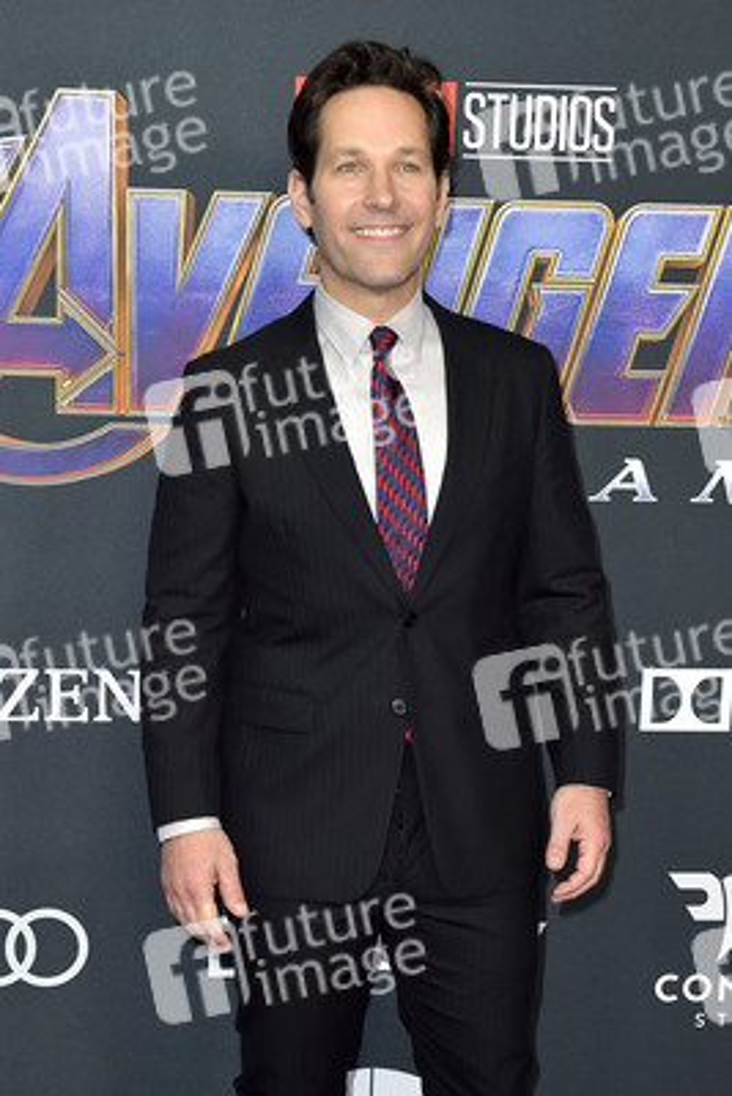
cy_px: 548
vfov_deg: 41.1
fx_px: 1463
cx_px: 366
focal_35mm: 48
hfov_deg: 28.1
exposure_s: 1/250
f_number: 5
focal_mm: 48
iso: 250
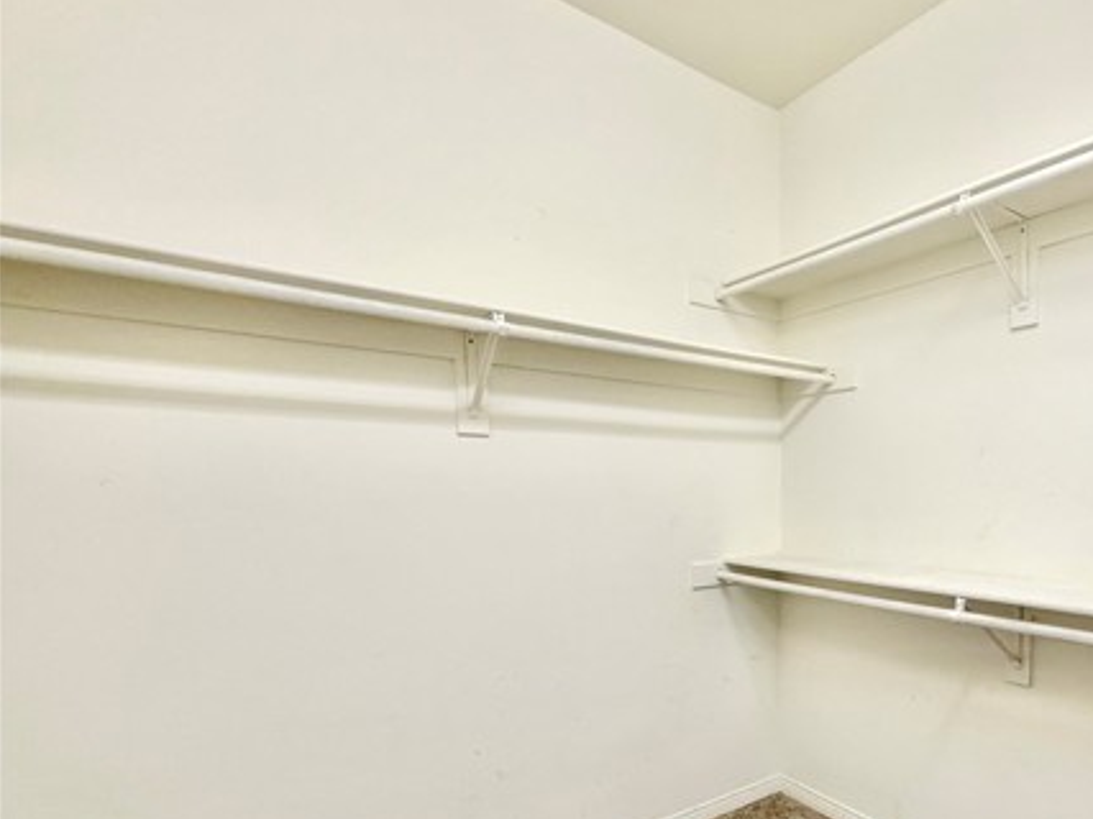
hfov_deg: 73.6
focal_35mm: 21
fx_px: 663
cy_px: 527
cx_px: 817
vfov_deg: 62.3
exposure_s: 1/120
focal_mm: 2.22
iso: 200
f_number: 2.2
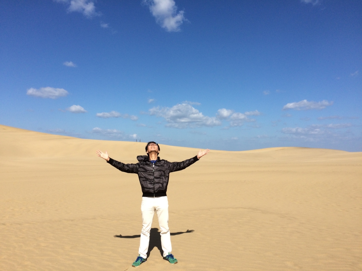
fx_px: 303
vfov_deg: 48.2
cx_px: 181
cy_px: 136
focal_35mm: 29
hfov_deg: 61.7
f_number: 2.2
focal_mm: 4.15
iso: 32
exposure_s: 1/3731
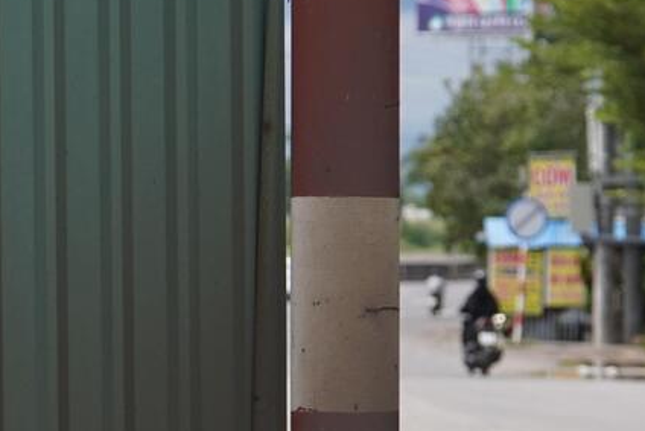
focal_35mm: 317
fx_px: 5681
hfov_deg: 6.4
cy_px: 318
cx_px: -248
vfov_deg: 4.3
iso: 250
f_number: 4
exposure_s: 1/2000
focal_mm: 70
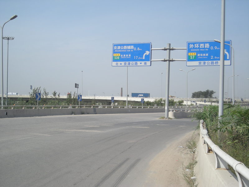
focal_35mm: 61
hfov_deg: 31.7
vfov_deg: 24.0
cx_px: 124
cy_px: 94
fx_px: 439
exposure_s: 1/179
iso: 50
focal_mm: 9.9
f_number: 7
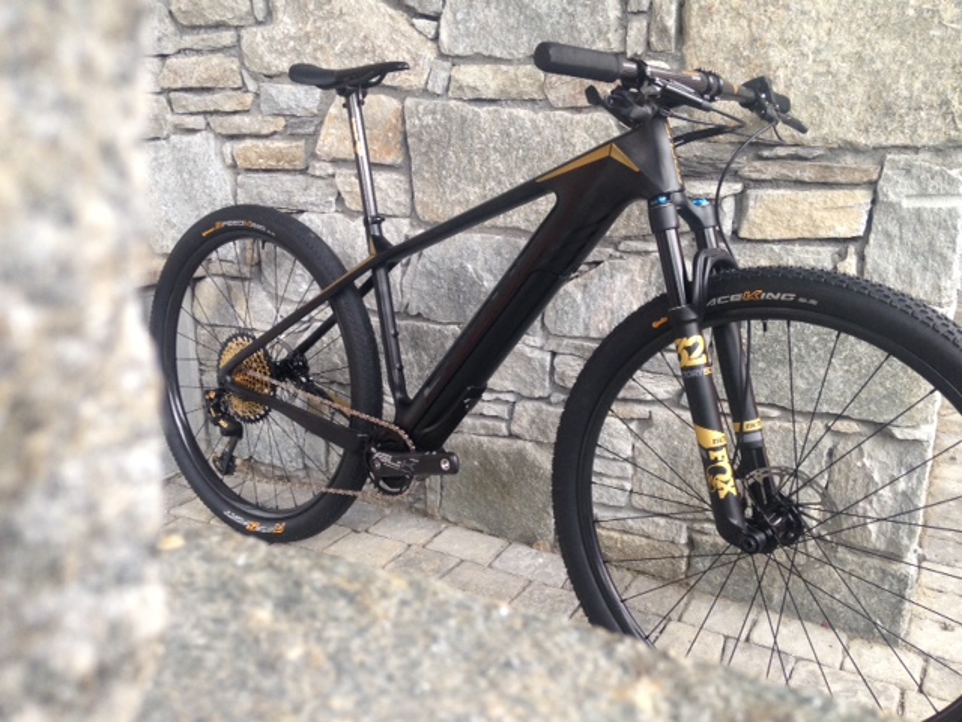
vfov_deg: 42.9
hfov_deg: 55.4
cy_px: 361
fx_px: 917
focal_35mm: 33
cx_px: 481
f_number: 2.4
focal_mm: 4.12
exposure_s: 1/20
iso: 100
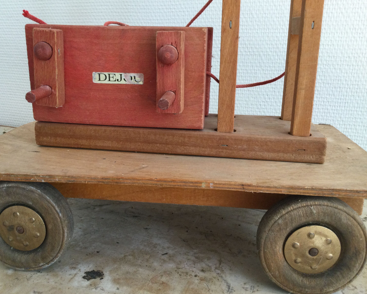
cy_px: 147
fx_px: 358
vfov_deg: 44.5
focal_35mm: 33
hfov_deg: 54.2
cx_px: 168
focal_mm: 3.3
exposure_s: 1/33
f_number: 2.4
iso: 80
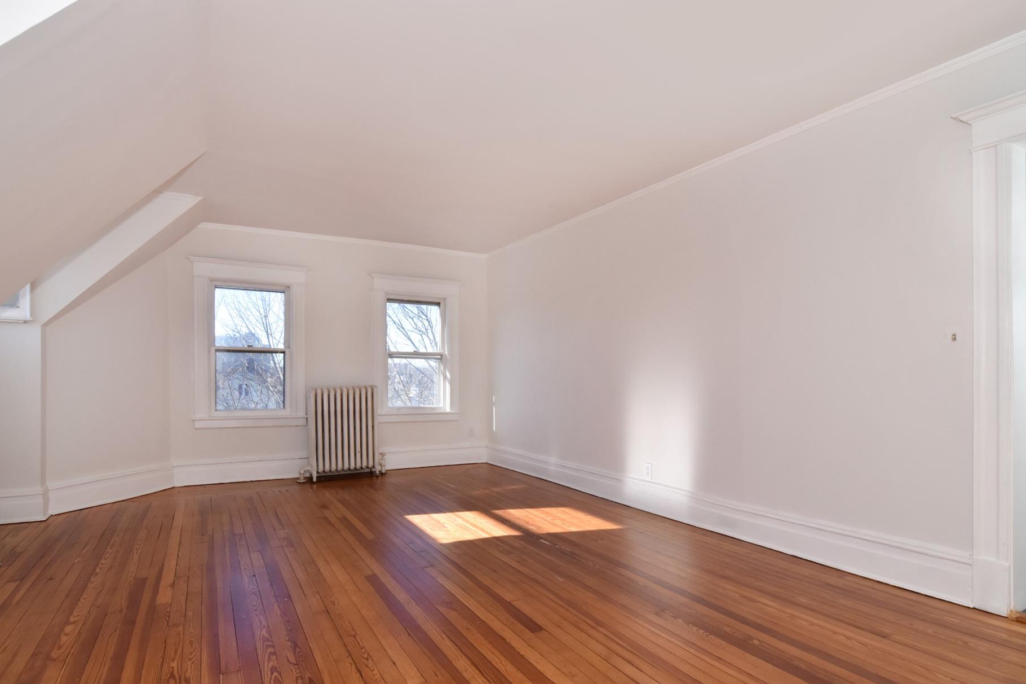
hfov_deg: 88.2
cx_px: 488
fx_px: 529
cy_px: 370
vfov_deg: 65.6
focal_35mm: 19
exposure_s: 1/160
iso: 640
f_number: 13
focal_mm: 11
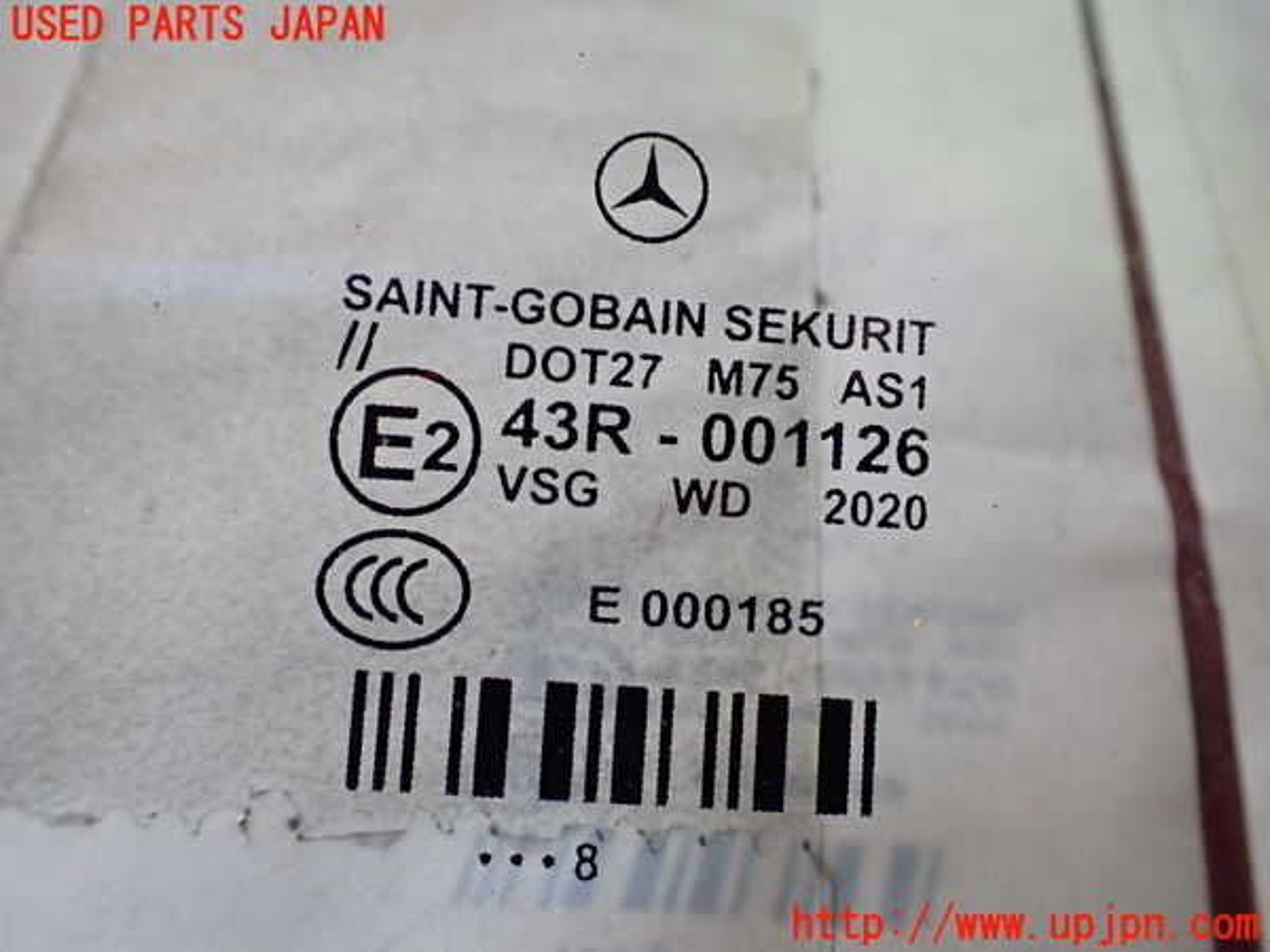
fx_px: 1101
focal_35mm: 30
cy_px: 476
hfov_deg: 60.0
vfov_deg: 46.8
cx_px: 635
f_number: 2.3
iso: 400
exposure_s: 1/125
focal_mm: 5.4
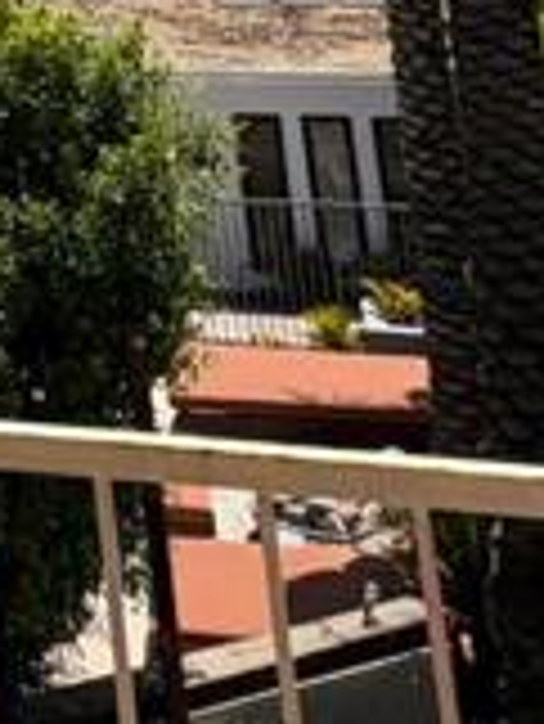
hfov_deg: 14.1
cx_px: -531
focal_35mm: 89
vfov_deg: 17.5
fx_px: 1862
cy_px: -607
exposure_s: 1/1976
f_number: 2.2
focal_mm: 2.22
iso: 50
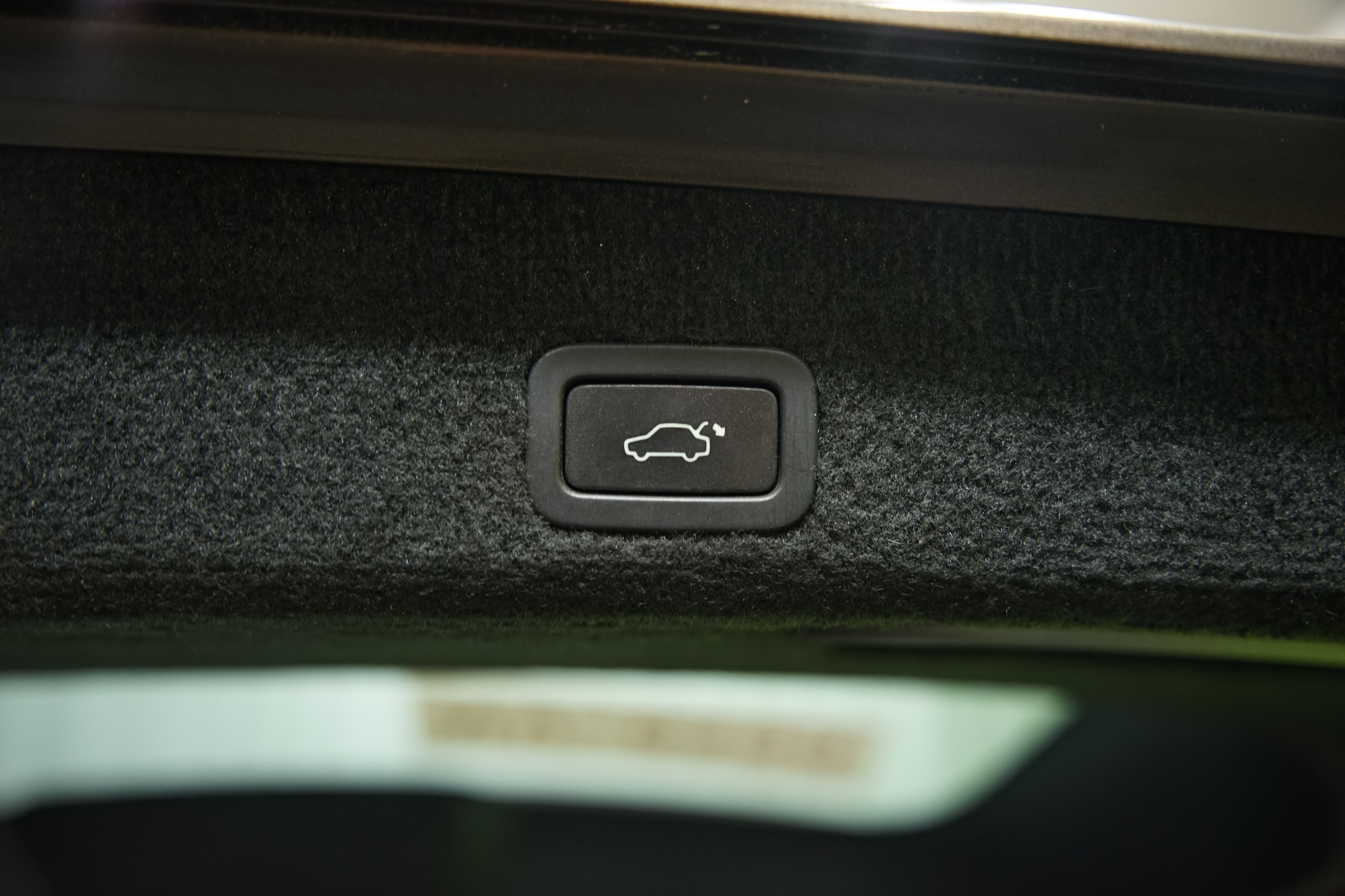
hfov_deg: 53.1
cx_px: 672
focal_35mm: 36
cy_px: 448
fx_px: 1345
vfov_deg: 36.9
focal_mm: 36
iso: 1250
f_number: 2.8
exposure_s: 1/50
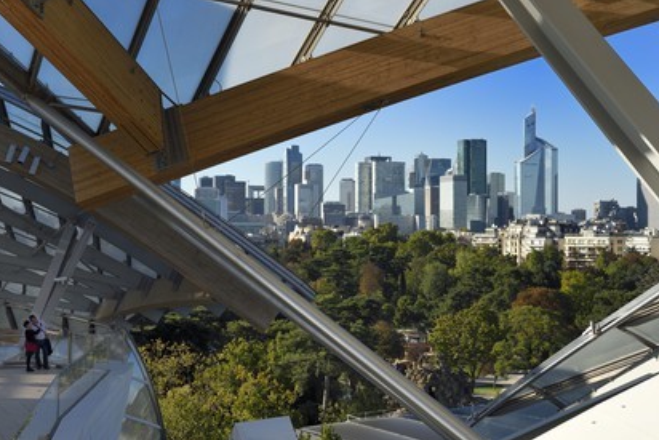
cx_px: 330
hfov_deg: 37.5
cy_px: 221
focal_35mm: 53
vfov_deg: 25.5
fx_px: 970
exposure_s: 1/200
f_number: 11
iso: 200
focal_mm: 52
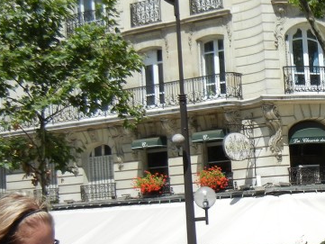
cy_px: 149
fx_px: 798
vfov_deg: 17.4
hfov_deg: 21.8
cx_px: 361
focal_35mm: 85
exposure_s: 1/396
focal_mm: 5.4
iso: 160
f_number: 7
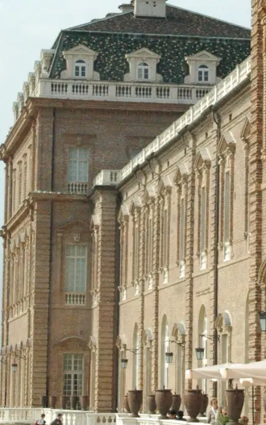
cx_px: 222
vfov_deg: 12.2
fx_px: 1995
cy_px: 126
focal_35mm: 172
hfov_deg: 7.6
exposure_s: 1/1000
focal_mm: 38
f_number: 14
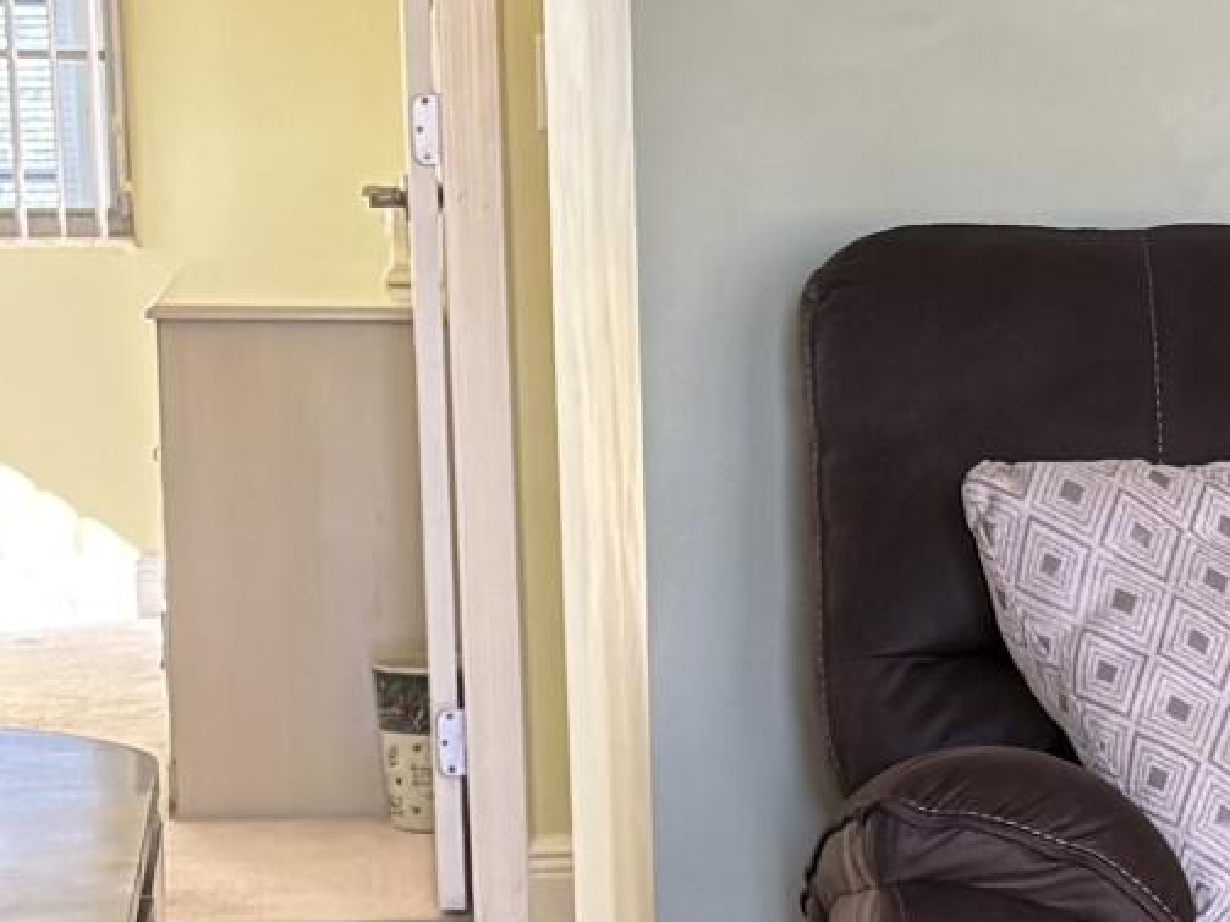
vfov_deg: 9.3
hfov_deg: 12.7
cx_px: 929
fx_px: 5506
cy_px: 1472
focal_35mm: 155
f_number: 1.6
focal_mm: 5.96
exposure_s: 1/122
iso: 100
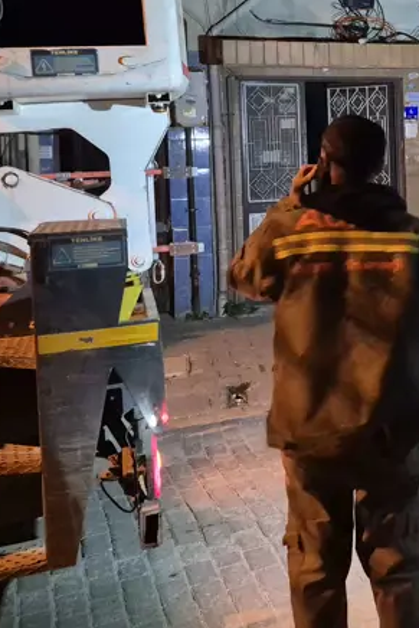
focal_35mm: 51
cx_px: 625
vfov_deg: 38.0
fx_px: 890
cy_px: 163
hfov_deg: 22.1
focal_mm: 5.4
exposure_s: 1/33
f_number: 1.8
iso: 1250
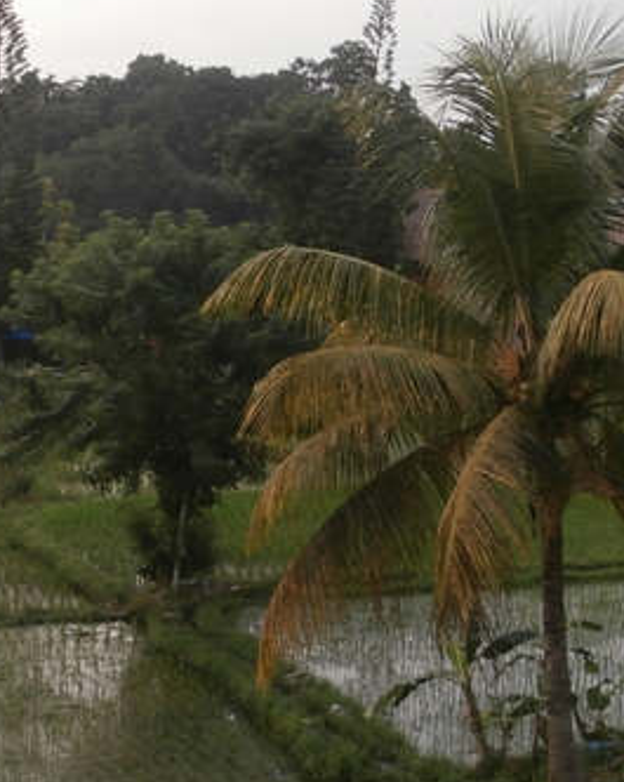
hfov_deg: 18.4
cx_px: 184
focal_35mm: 83
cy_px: 323
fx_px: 1919
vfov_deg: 23.0
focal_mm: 8.29
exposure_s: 1/40
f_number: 4.2
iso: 200
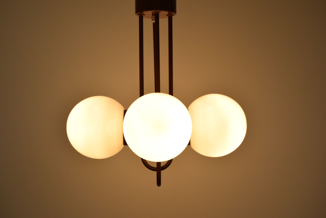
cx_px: 163
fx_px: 652
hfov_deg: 28.1
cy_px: 109
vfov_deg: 19.0
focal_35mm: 72
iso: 1600
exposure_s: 1/320
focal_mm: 48
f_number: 9
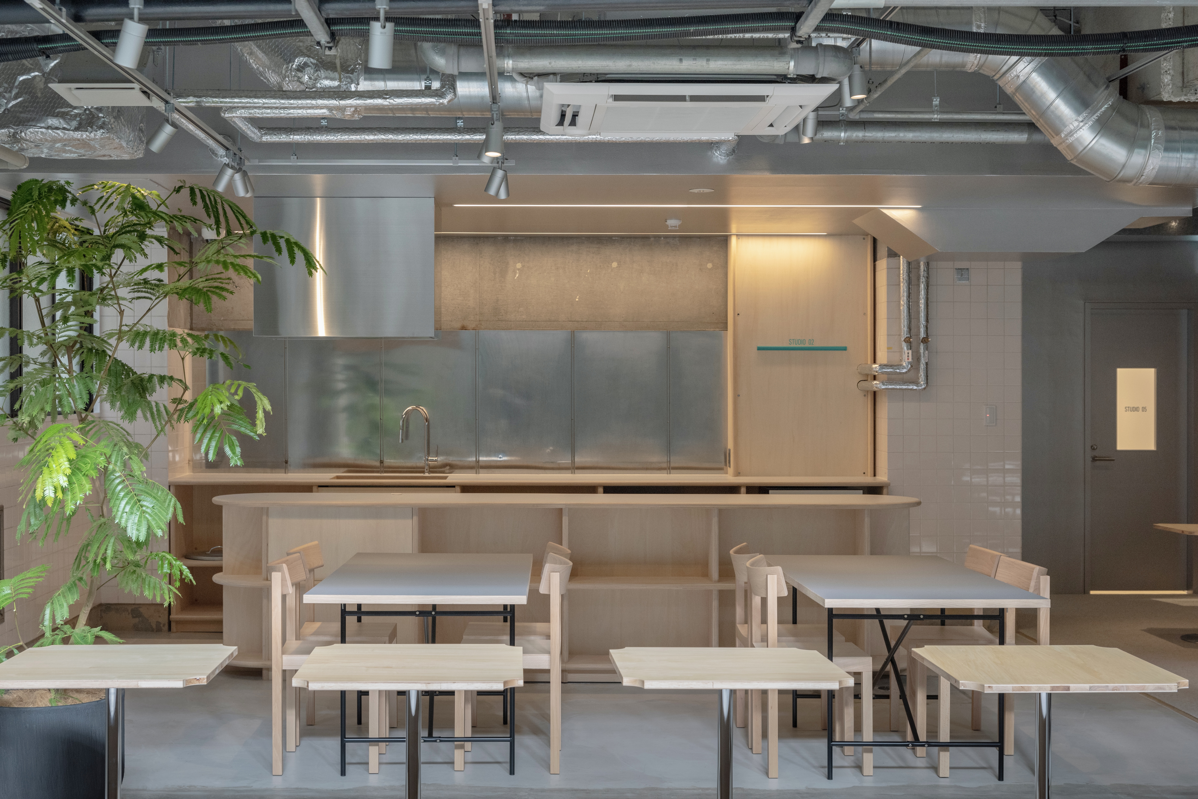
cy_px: 400
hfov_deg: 41.1
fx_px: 1598
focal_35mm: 48
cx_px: 599
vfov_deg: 28.1
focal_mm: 48
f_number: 7.1
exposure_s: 1/15
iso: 800
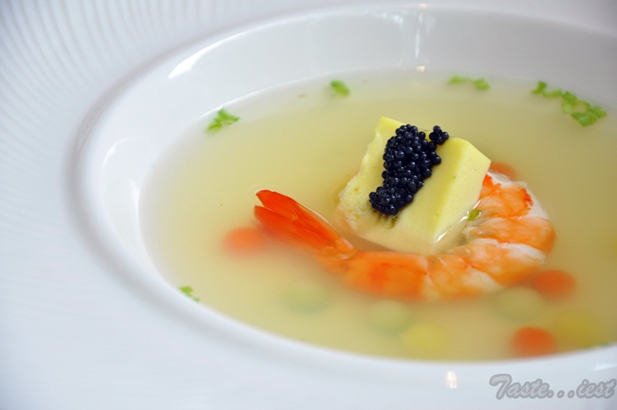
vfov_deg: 8.7
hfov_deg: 13.1
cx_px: 308
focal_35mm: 158
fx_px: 2697
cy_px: 205
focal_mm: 105
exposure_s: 1/60
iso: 400
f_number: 5.6
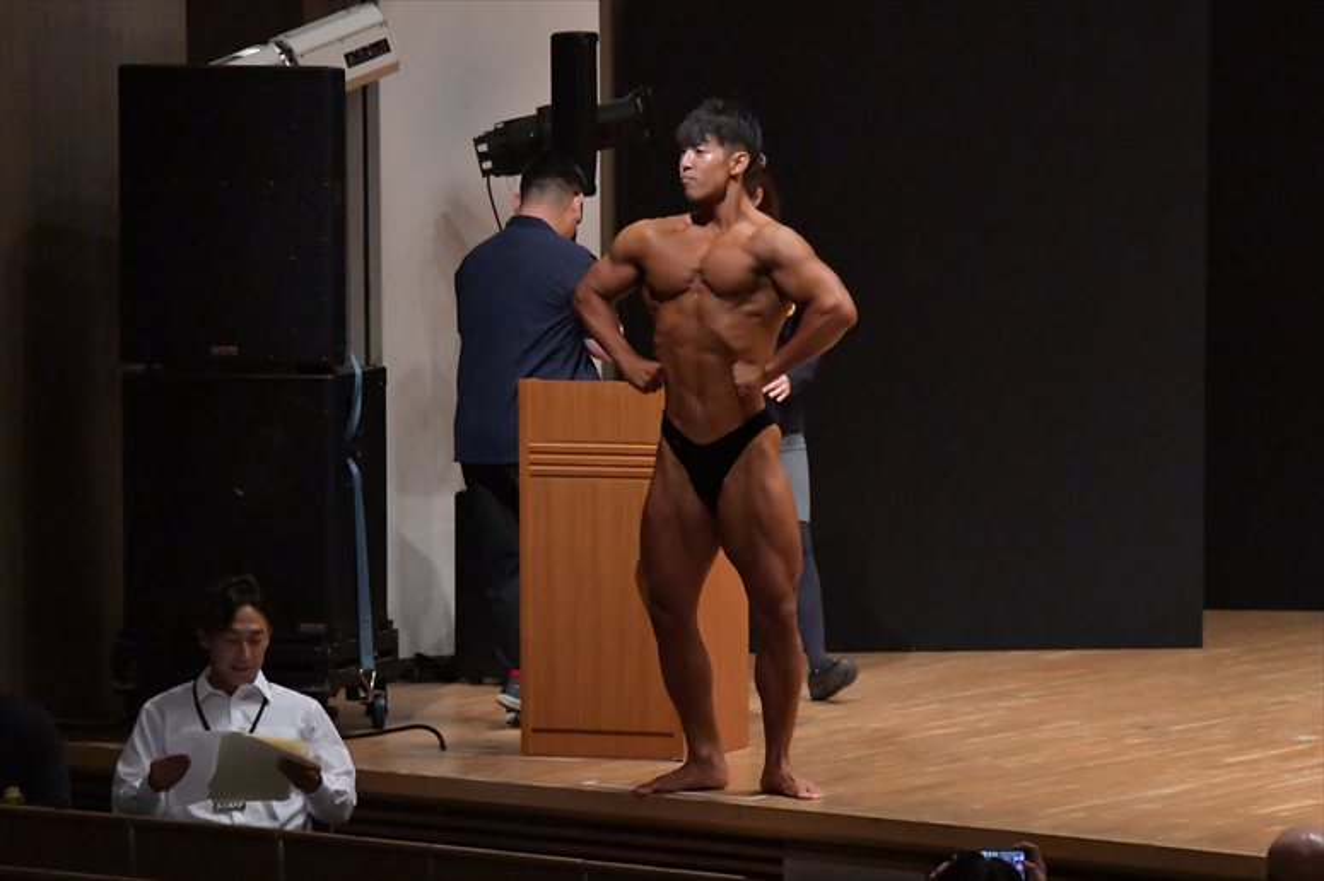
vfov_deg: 5.7
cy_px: 440
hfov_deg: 8.6
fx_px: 8822
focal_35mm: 240
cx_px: 662
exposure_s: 1/400
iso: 12800
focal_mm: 160
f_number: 5.6
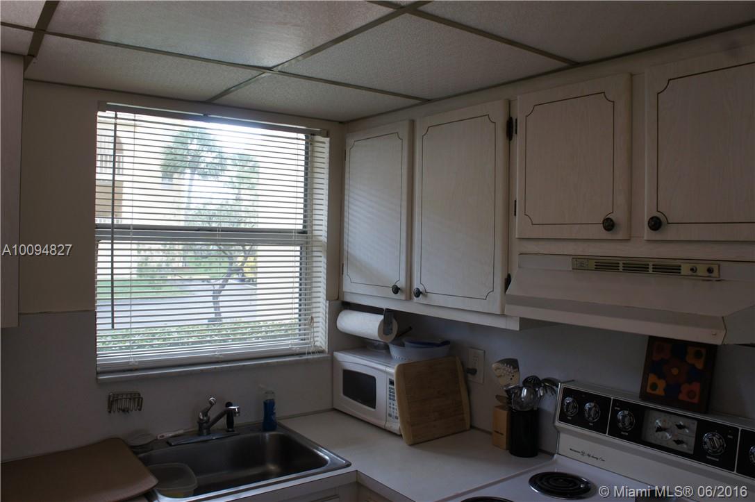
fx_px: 566
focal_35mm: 27
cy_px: 251
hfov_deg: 67.4
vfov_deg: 47.9
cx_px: 378
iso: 200
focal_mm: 18
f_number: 5
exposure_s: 1/50
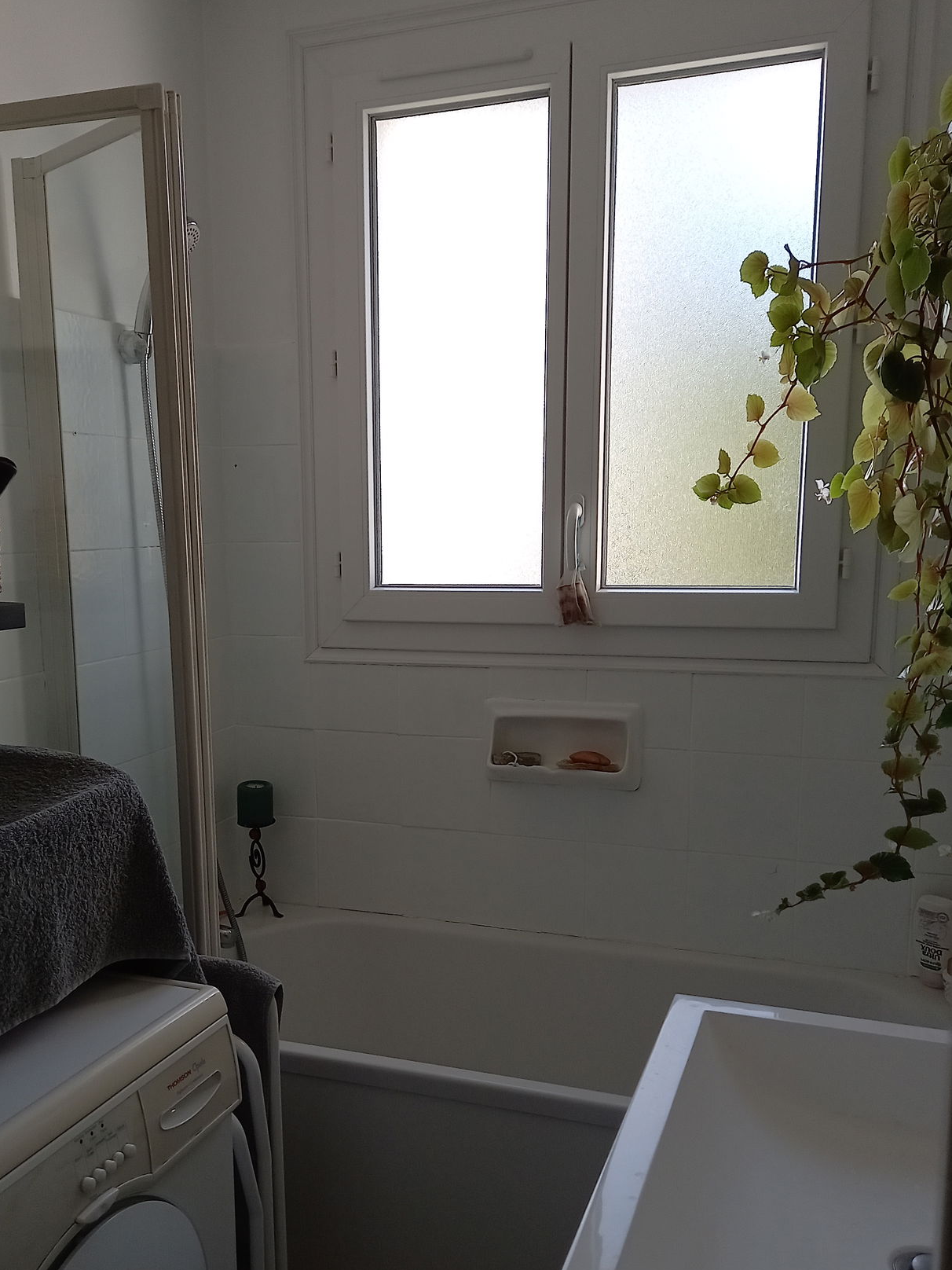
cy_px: 723
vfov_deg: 55.2
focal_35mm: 33
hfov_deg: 42.7
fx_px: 1210
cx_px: 375
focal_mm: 4.6
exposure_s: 1/100
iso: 64
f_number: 2
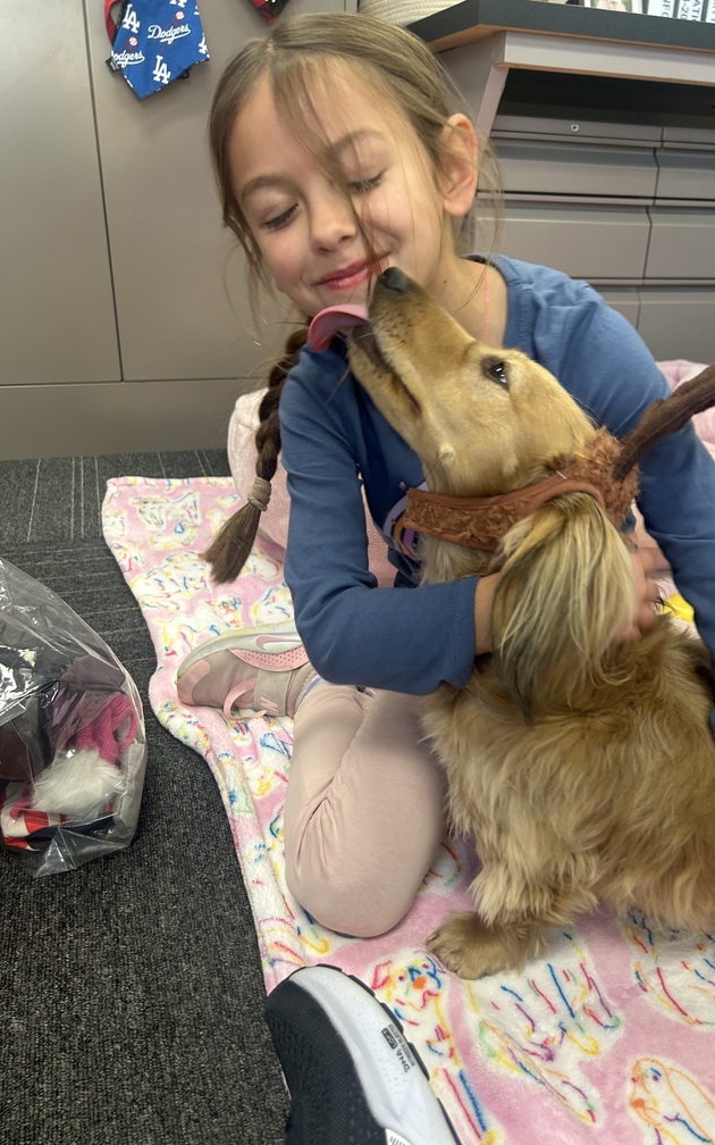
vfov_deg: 66.5
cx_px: 426
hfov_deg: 44.3
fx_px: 873
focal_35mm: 28
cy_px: 574
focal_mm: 5.7
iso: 80
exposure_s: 1/60
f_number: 1.5
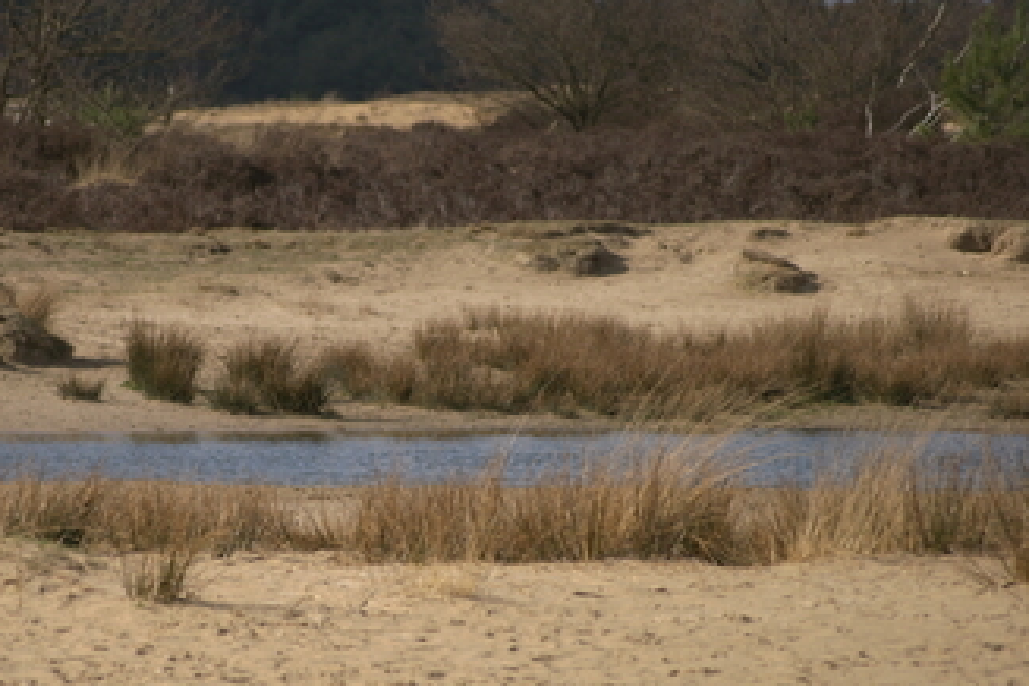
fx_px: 12061
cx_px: 337
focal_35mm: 422
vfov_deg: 3.3
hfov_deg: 4.9
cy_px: 434
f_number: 5.6
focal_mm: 200
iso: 80
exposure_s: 1/1000
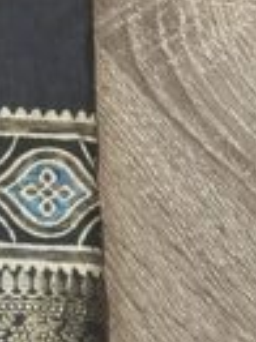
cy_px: -377
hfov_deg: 6.6
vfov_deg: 8.6
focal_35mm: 217
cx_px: -304
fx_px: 2143
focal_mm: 6.86
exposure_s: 1/60
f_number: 1.78
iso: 200
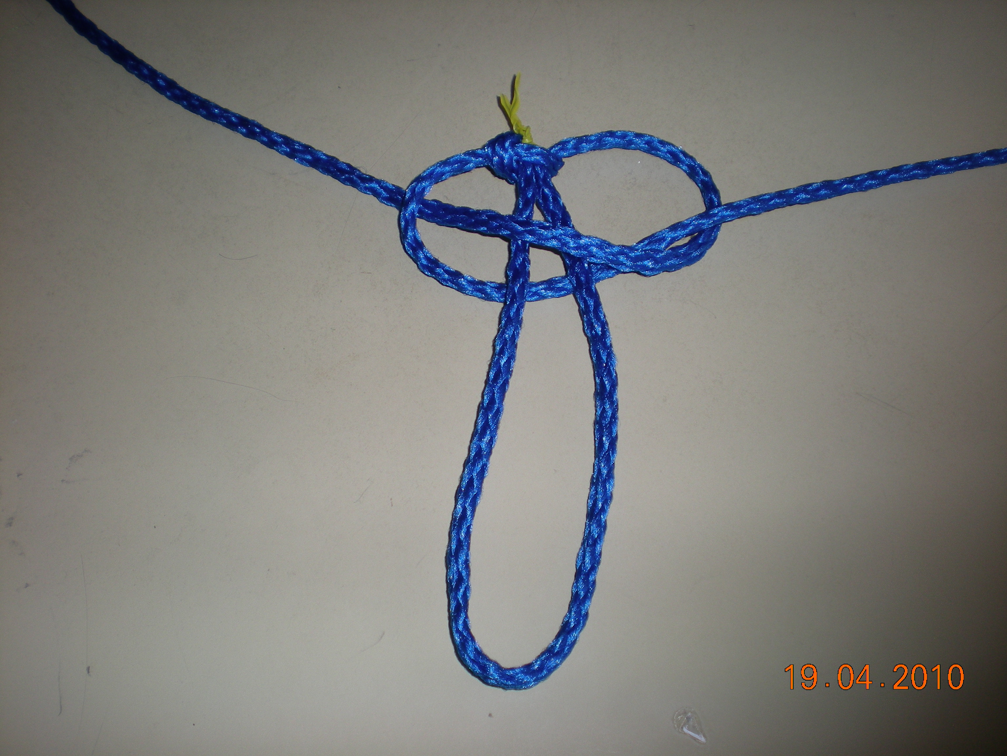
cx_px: 504
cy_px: 378
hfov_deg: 49.0
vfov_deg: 37.7
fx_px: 1105
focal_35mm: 38
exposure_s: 1/60
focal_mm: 6.3
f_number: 3.1
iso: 50
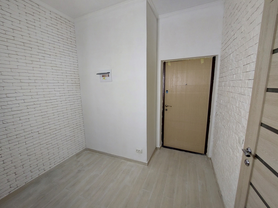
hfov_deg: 102.0
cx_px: 133
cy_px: 105
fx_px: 112
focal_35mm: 14
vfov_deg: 85.7
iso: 100
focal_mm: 1.74
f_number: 2.2
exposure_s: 1/50
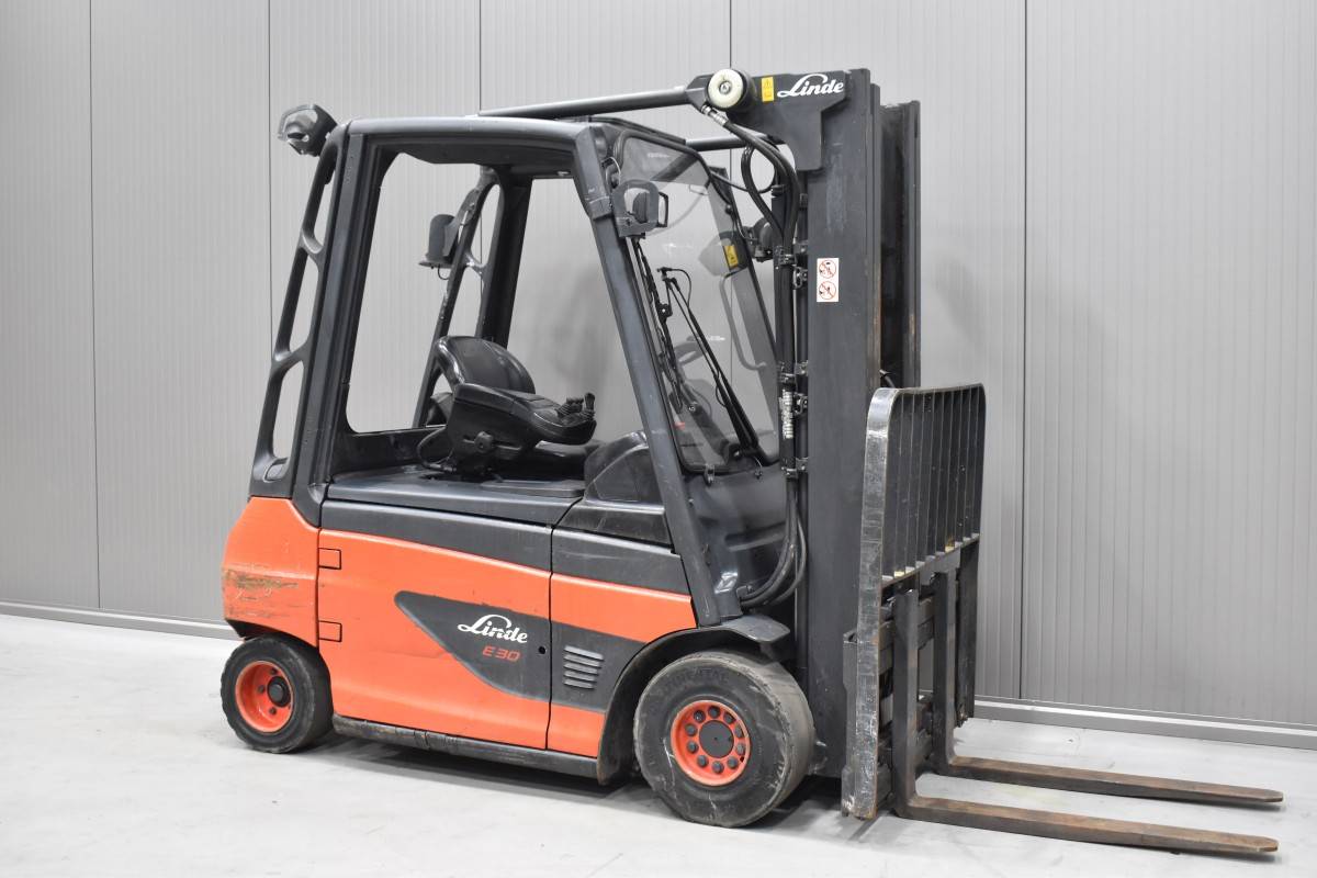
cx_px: 658
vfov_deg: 35.5
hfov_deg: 51.3
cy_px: 439
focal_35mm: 38
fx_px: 1372
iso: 1600
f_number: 5
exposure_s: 1/25
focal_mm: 25
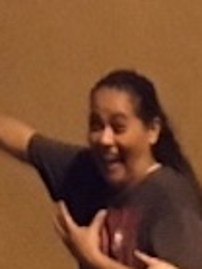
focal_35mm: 167
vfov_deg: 10.5
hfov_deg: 8.6
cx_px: 336
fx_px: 1301
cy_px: 612
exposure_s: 1/15
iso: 2000
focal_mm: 4.15
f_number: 2.2
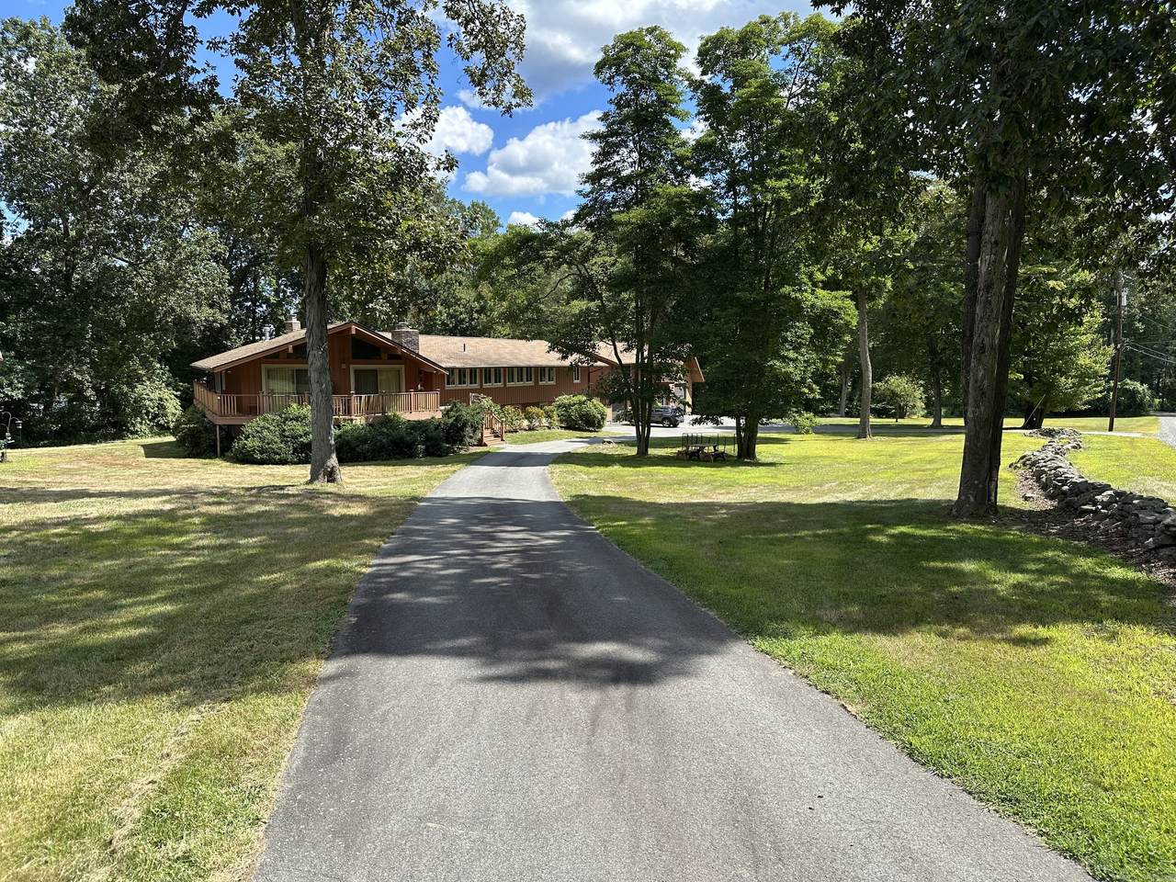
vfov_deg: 56.8
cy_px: 441
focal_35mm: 24
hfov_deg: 71.6
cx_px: 588
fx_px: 815
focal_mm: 6.86
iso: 80
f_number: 1.78
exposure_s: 1/1880
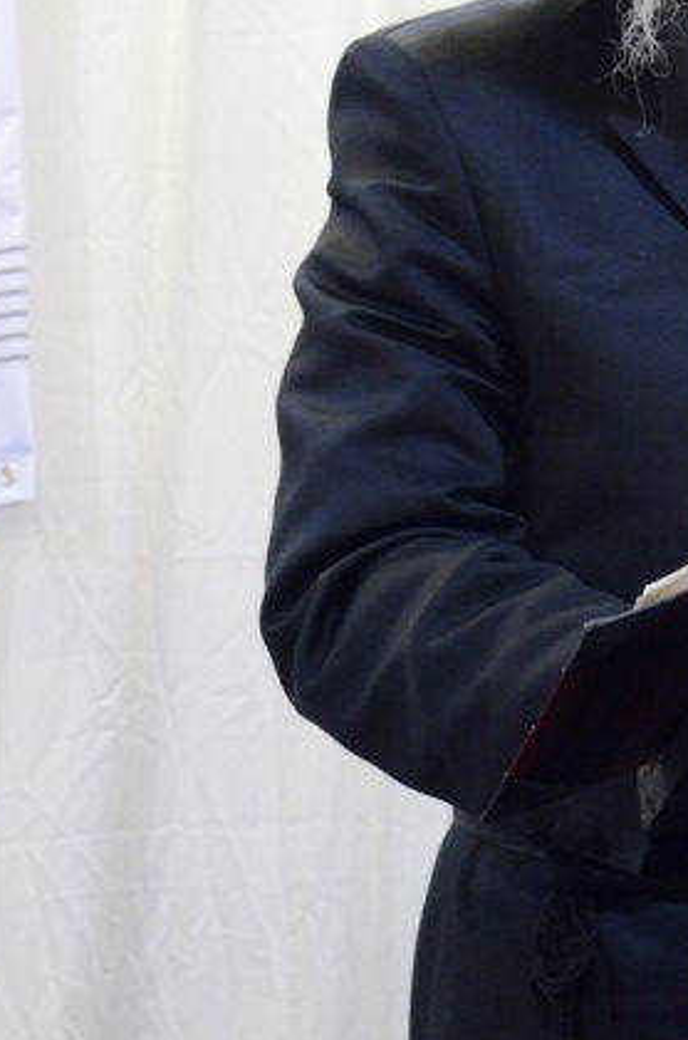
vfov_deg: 10.0
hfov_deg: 6.6
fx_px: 5963
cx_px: 876
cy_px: 619
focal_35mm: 207
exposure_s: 1/100
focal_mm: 50
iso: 3200
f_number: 5.6
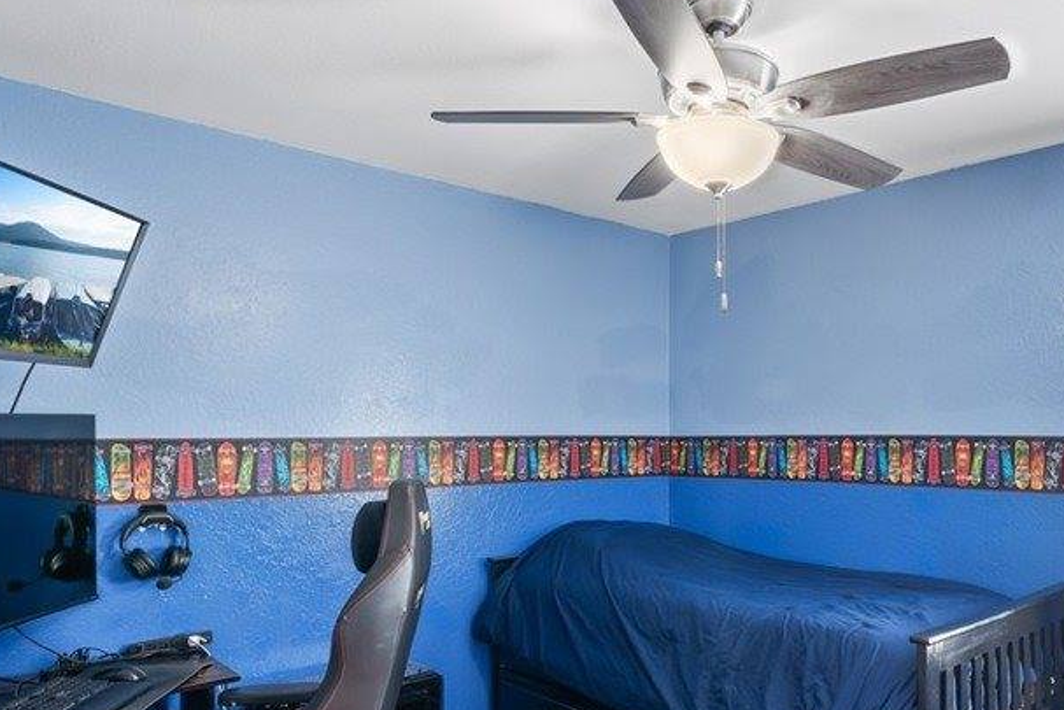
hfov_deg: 65.0
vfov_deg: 47.1
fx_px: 808
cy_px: 430
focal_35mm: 27
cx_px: 710
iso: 100
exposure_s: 25
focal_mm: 16.2
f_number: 22
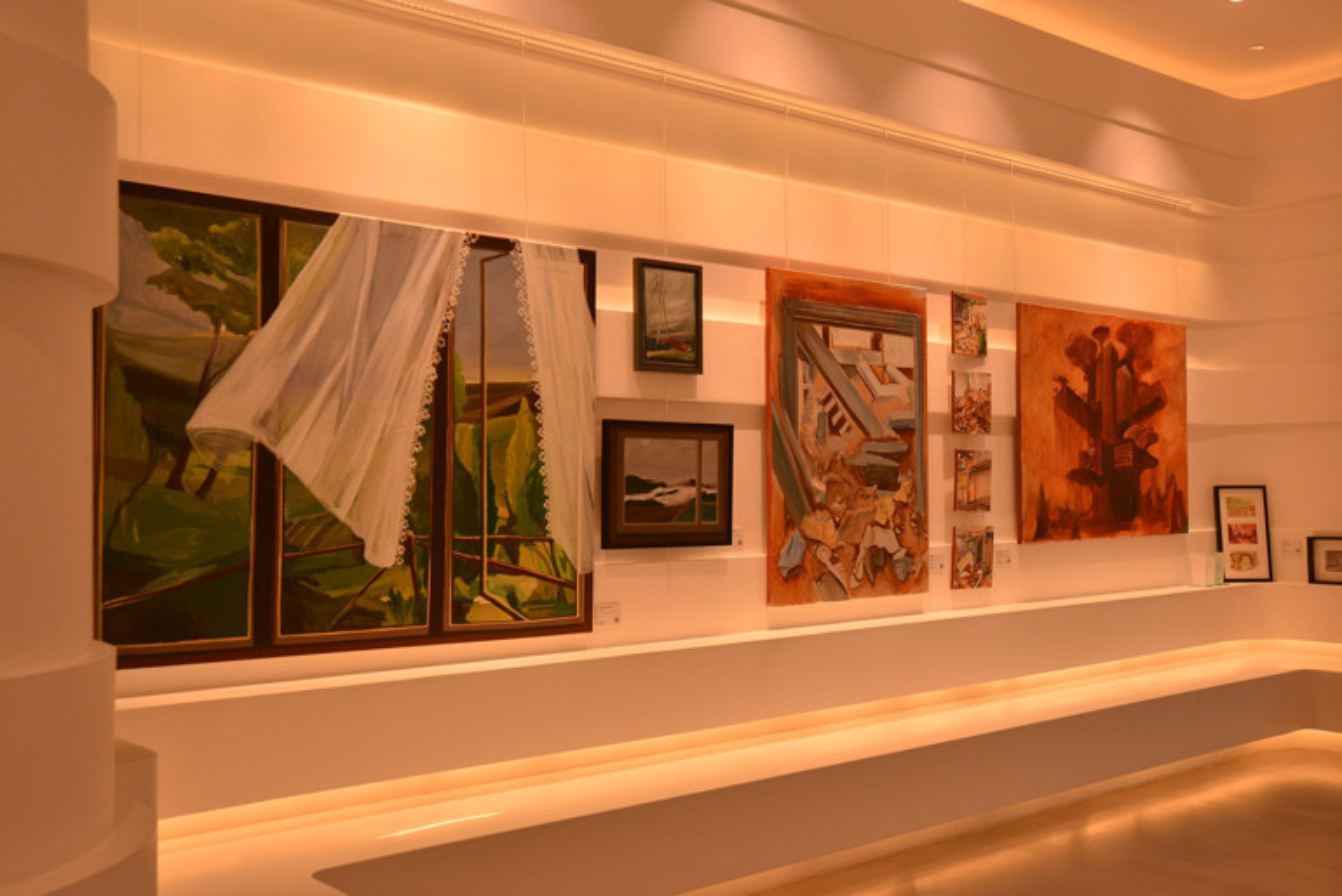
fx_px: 1305
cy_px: 448
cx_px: 671
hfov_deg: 54.4
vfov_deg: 37.9
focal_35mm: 35
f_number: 7.1
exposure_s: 1/160
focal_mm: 35
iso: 1000
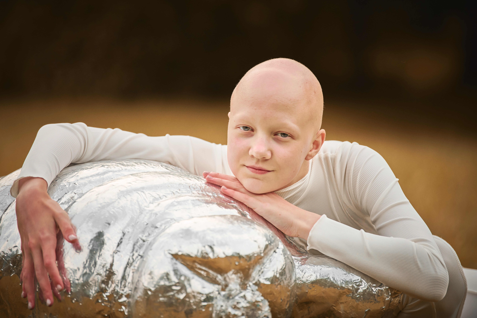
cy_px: 159
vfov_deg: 8.1
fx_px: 2252
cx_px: 238
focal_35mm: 170
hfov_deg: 12.1
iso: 1000
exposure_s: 1/4000
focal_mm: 170
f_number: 2.8
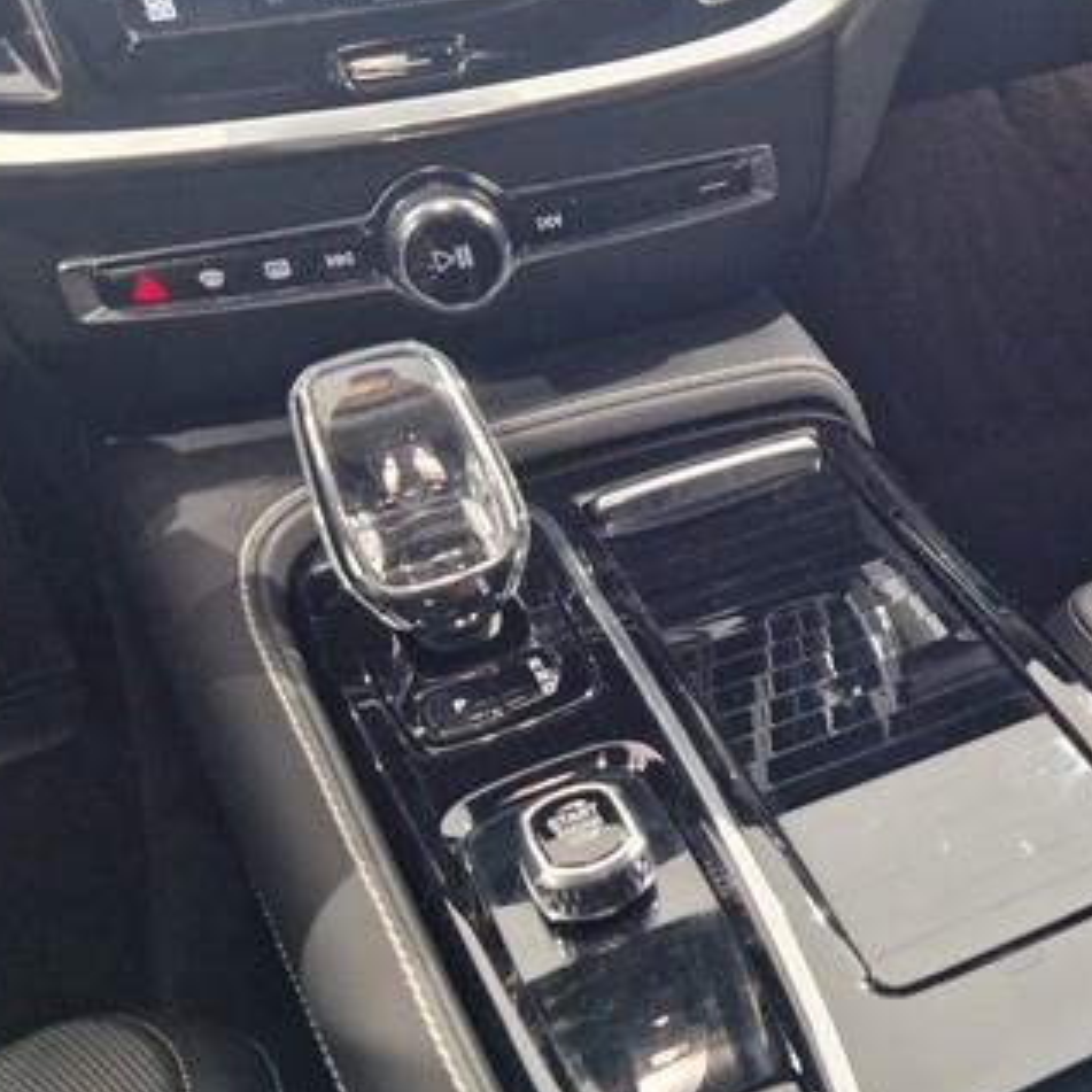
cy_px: 723
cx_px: 889
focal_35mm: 41
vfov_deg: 40.4
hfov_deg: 39.2
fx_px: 1463
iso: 1000
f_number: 1.8
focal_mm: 5.4
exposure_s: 1/100
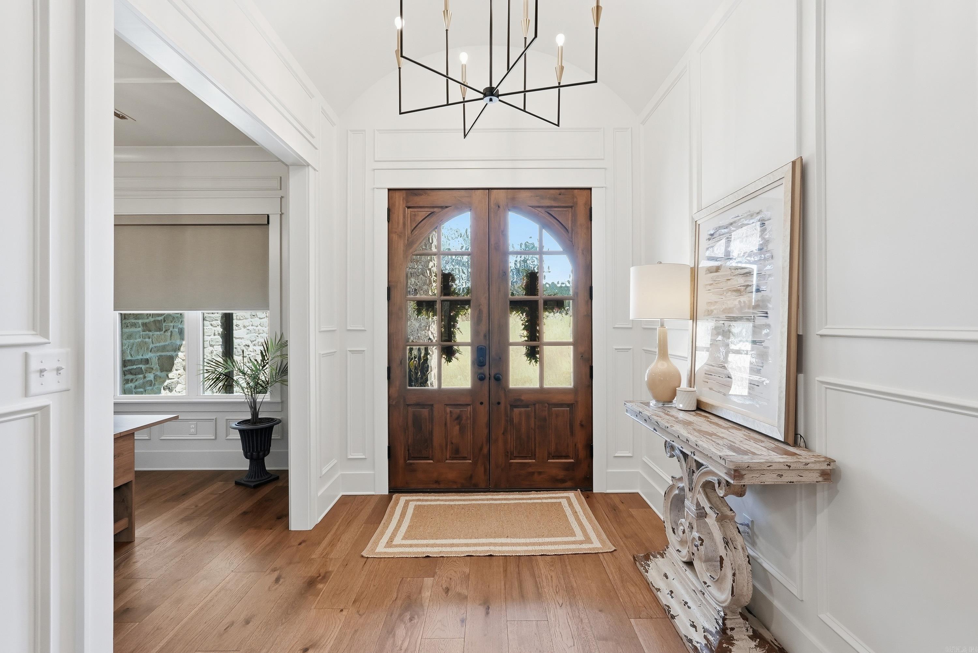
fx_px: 435
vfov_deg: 73.8
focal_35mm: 16
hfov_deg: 96.7
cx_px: 489
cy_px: 326
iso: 640
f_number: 9
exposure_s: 1/200
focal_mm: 16
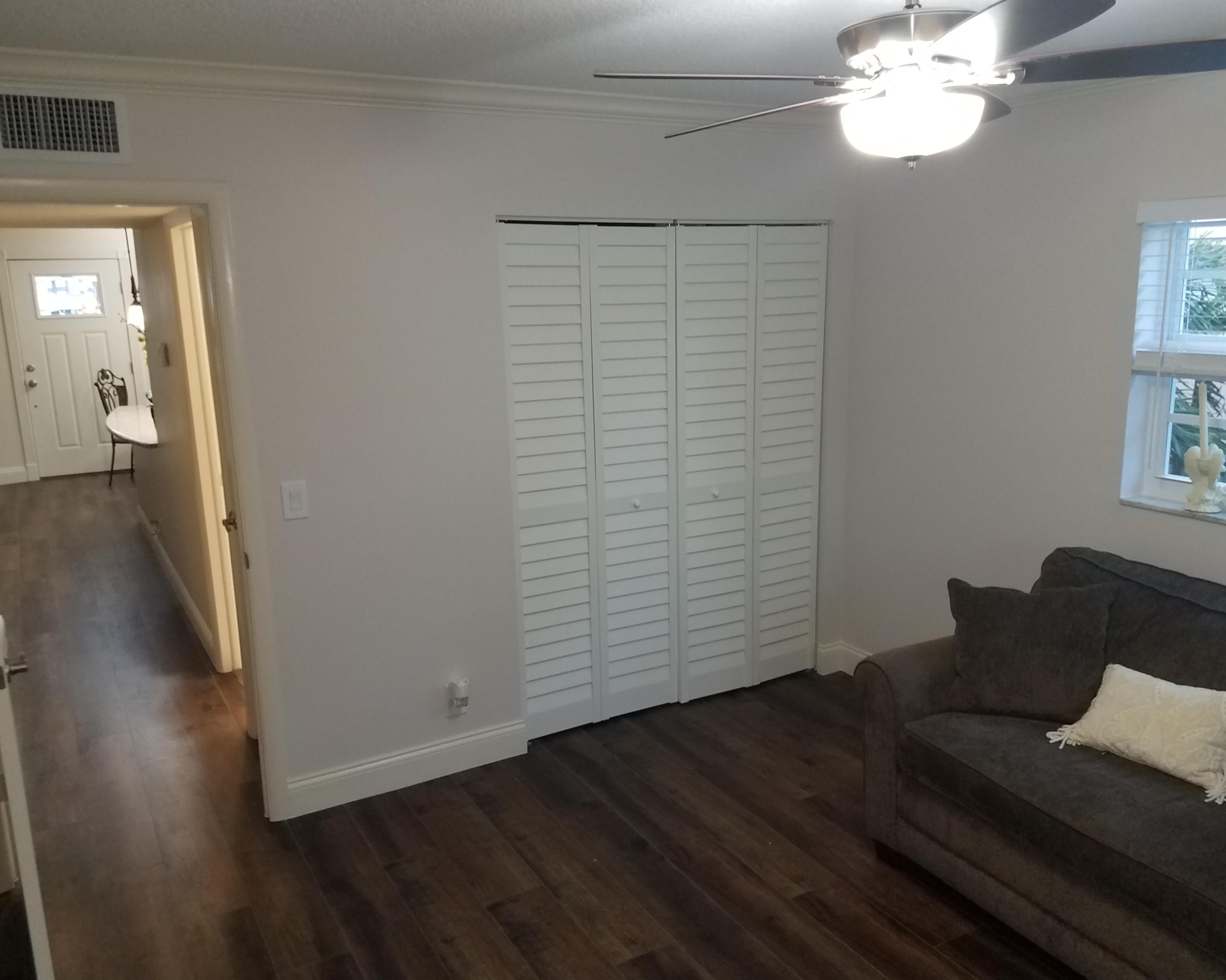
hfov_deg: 62.1
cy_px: 482
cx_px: 661
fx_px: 1016
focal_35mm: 28
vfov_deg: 51.5
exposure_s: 1/24
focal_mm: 4.2
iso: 100
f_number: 1.7
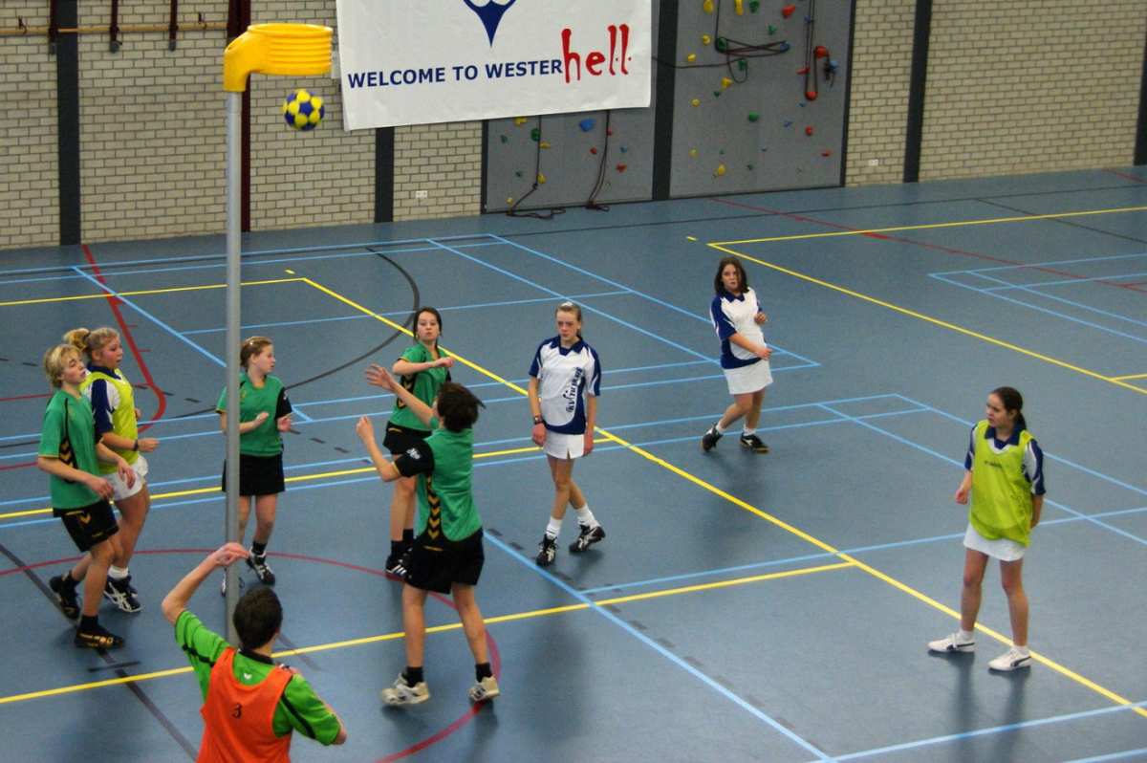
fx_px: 1671
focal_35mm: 52
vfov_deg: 25.7
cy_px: 382
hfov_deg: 37.9
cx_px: 574
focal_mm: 35
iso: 800
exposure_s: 1/160
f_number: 4.5
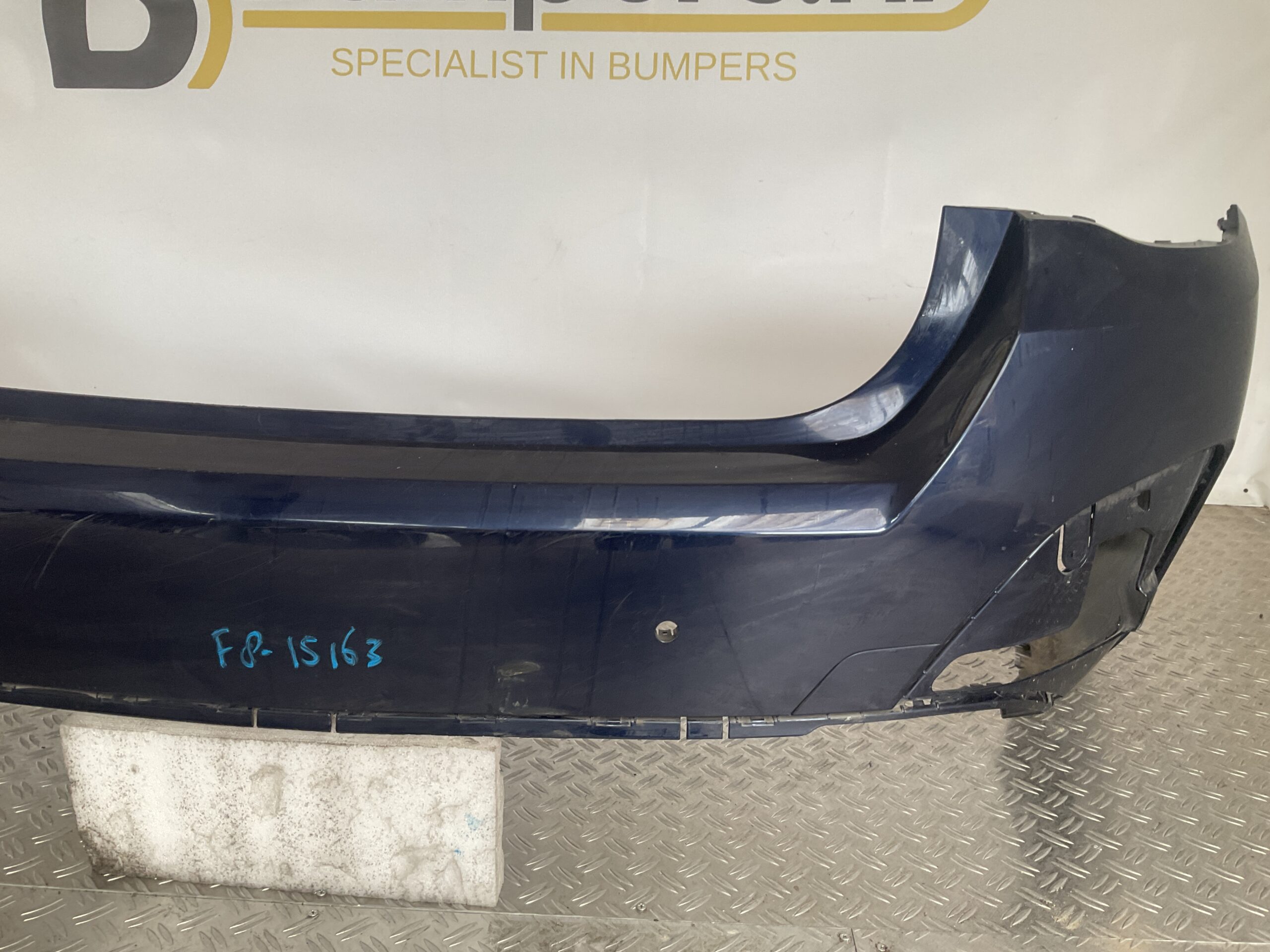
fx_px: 1064
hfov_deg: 61.7
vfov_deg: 48.2
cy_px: 476
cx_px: 635
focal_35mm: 29
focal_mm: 3
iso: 50
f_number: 1.8
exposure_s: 1/120
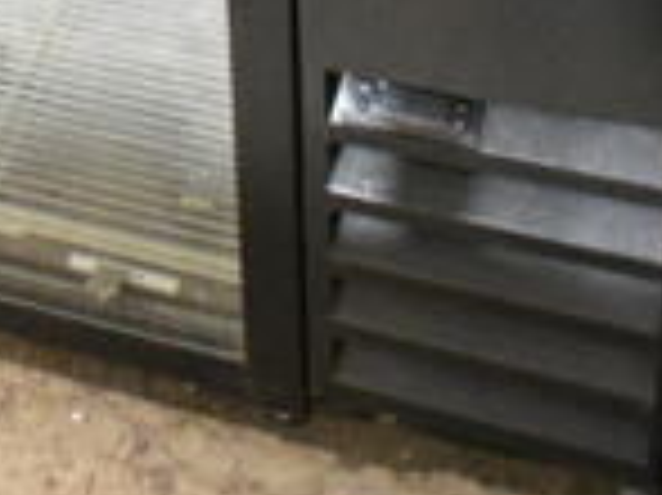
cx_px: -392
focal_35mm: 108
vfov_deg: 12.6
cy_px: -351
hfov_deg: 16.3
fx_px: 2064
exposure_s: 1/125
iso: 6400
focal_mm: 18
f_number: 4.5
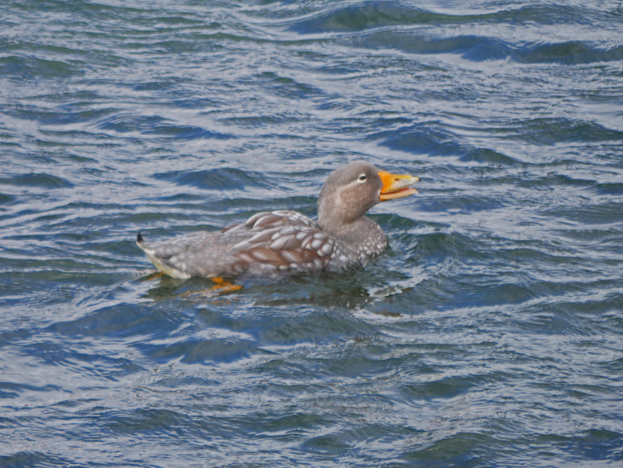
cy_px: 233
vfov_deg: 3.7
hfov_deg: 4.9
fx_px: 7217
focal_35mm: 401
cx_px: 312
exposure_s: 1/500
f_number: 5.6
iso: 200
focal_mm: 200
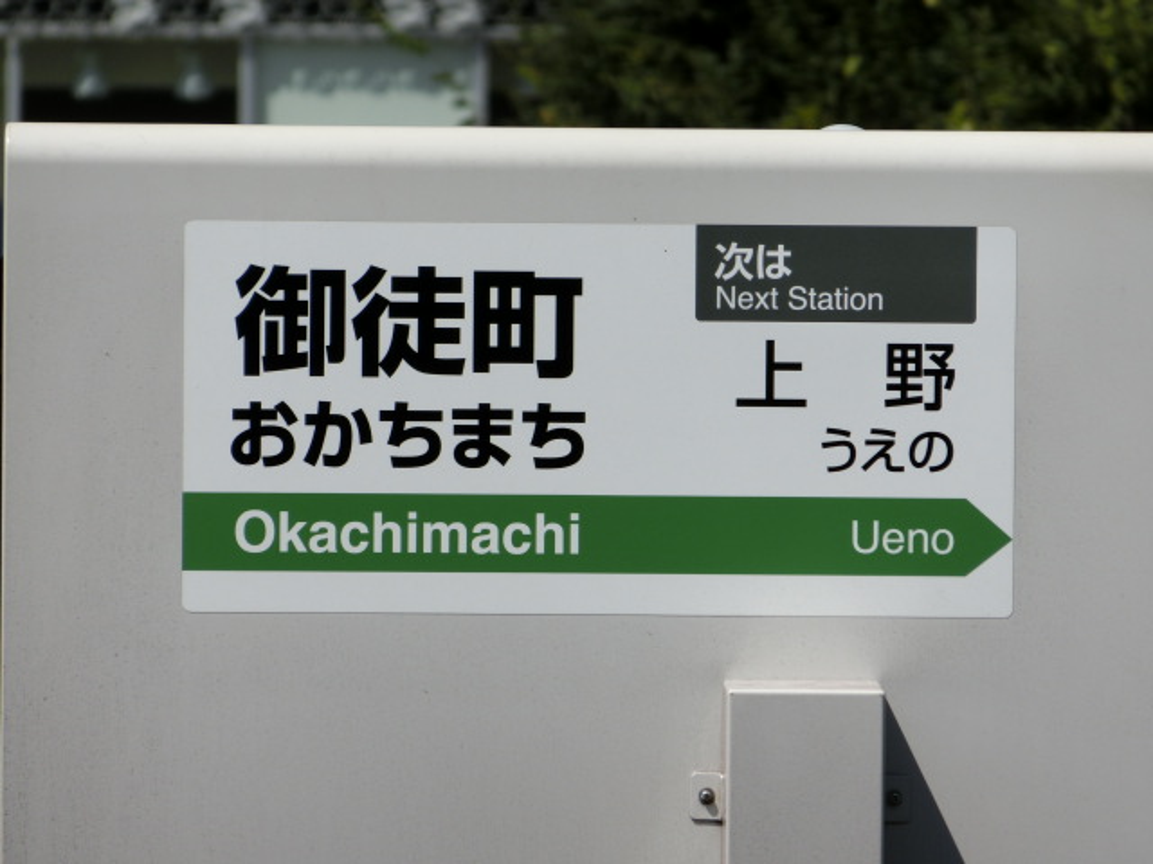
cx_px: 576
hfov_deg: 5.0
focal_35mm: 393
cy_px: 432
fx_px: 13090
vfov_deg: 3.8
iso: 80
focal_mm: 70.1
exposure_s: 1/800
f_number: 5.7
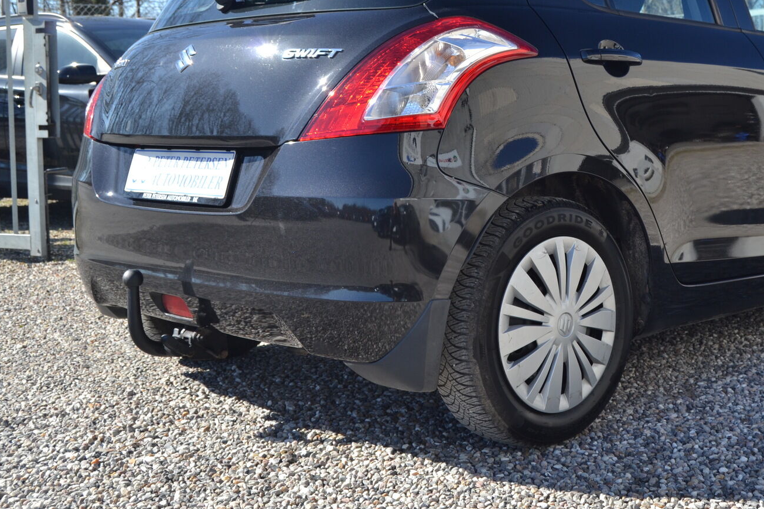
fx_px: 1125
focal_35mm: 53
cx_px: 526
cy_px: 146
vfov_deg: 25.3
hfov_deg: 37.0
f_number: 7.1
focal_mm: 24
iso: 100
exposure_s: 1/200
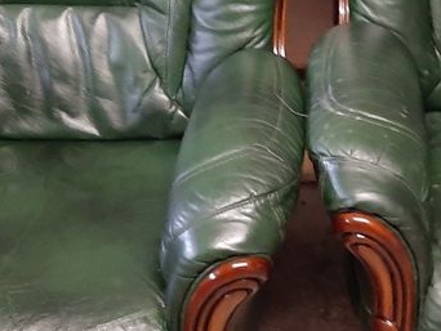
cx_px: 324
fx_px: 969
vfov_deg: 19.3
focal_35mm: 76
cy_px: 107
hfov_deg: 25.4
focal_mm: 3.93
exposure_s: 1/20
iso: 400
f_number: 1.7
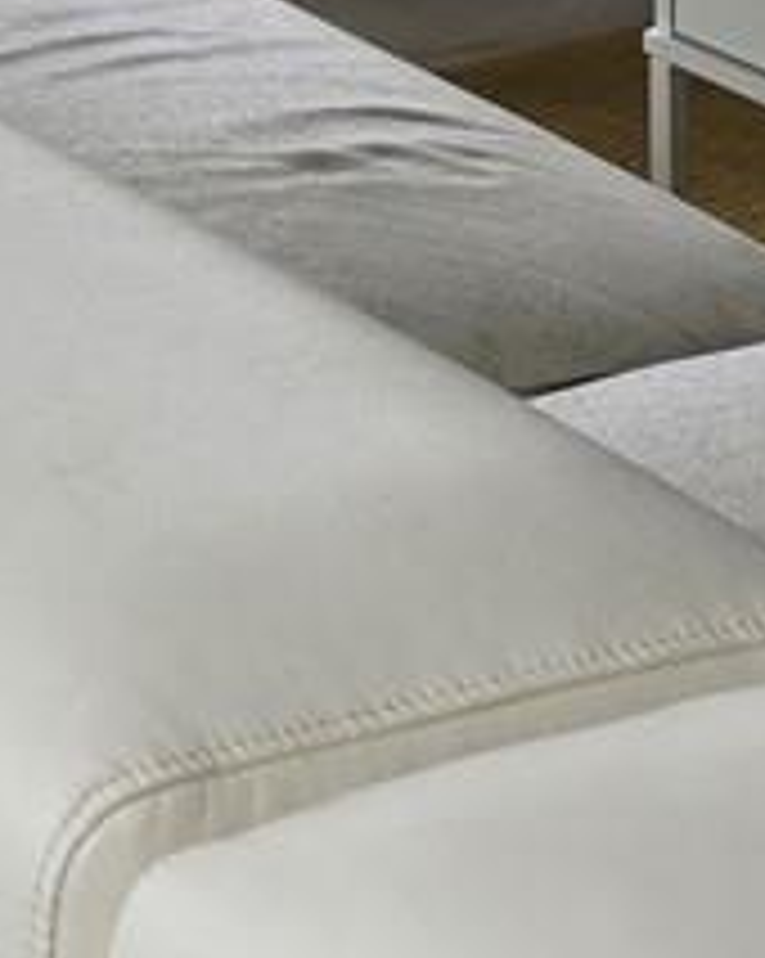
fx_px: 4790
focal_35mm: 169
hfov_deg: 8.4
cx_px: -1012
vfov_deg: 10.1
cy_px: -1232
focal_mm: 6.3
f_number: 1.7
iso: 40
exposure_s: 1/180
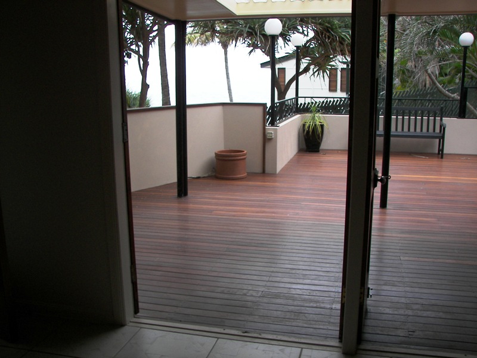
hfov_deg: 51.4
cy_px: 179
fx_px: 496
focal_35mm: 36
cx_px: 238
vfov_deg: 39.7
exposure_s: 1/250
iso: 50
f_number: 2.8
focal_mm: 6
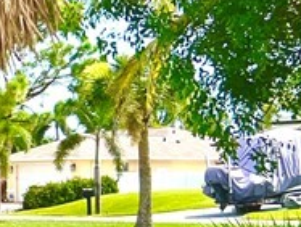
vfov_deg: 10.5
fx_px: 1237
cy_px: 140
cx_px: -451
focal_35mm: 142
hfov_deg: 11.3
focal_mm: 5.7
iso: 50
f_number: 1.5
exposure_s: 1/4274
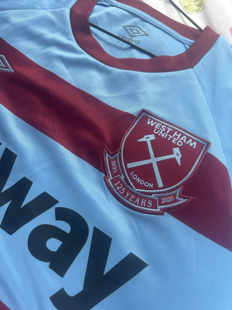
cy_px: 155
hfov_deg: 53.1
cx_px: 116
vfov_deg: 67.3
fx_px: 232
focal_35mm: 26
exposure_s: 1/121
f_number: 1.5
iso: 64
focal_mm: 5.7
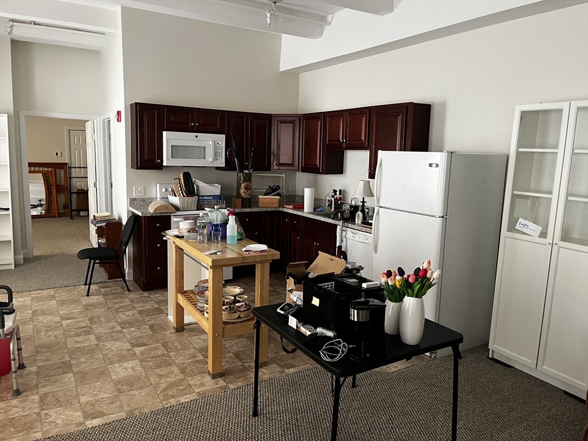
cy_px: 220
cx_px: 294
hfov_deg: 67.3
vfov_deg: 53.1
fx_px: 442
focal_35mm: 26
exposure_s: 1/60
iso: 400
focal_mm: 5.1
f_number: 1.6
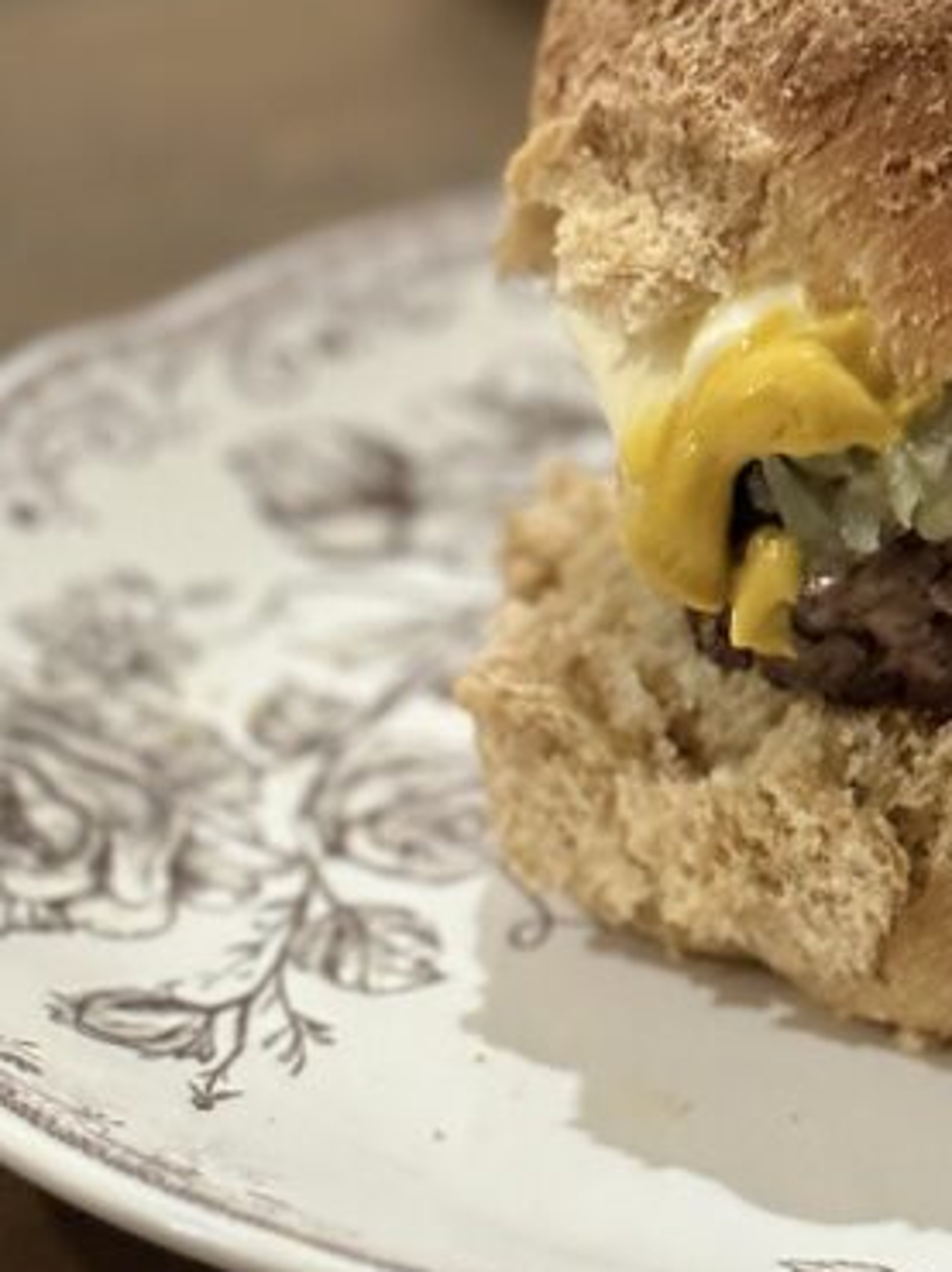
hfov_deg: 11.1
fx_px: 4883
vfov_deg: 14.8
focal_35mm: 133
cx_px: 852
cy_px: 787
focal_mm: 6.76
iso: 500
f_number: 1.78
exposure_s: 1/30
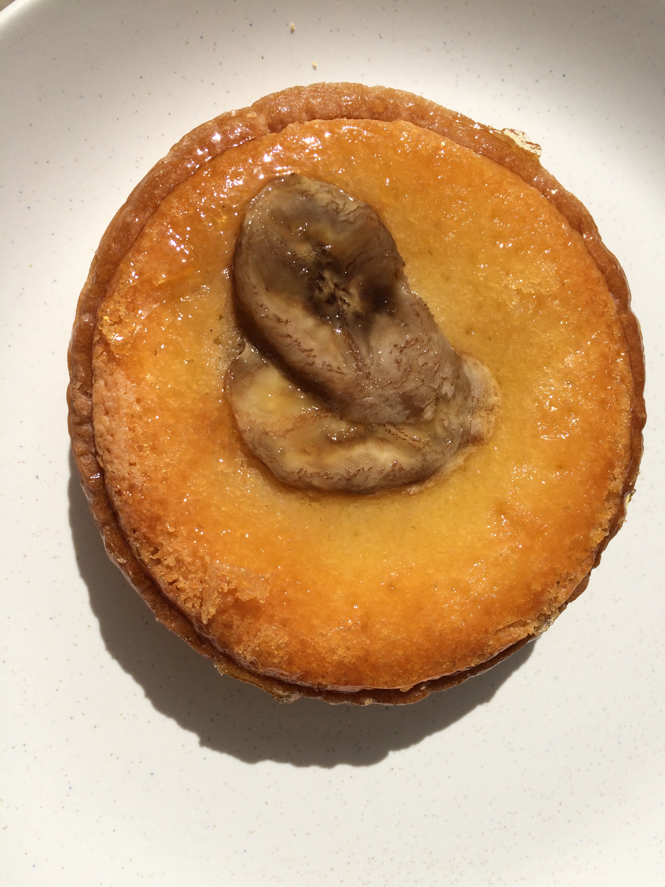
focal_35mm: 29
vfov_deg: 61.7
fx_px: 743
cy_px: 444
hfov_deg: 48.2
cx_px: 332
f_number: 2.2
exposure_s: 1/4566
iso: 32
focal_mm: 4.15
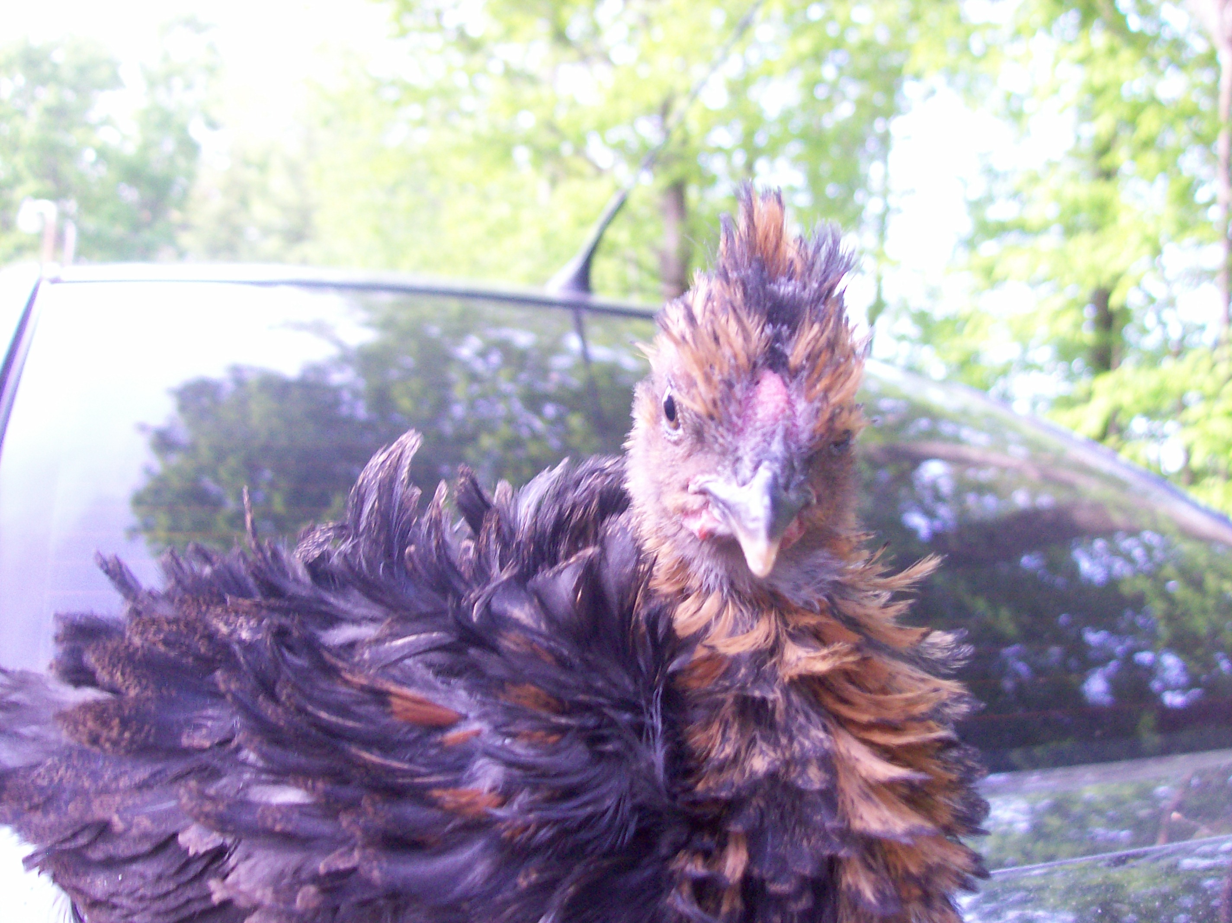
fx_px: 1281
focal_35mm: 36
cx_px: 616
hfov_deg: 51.4
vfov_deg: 39.6
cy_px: 462
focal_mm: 6
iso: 102
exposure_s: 1/32
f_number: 2.7
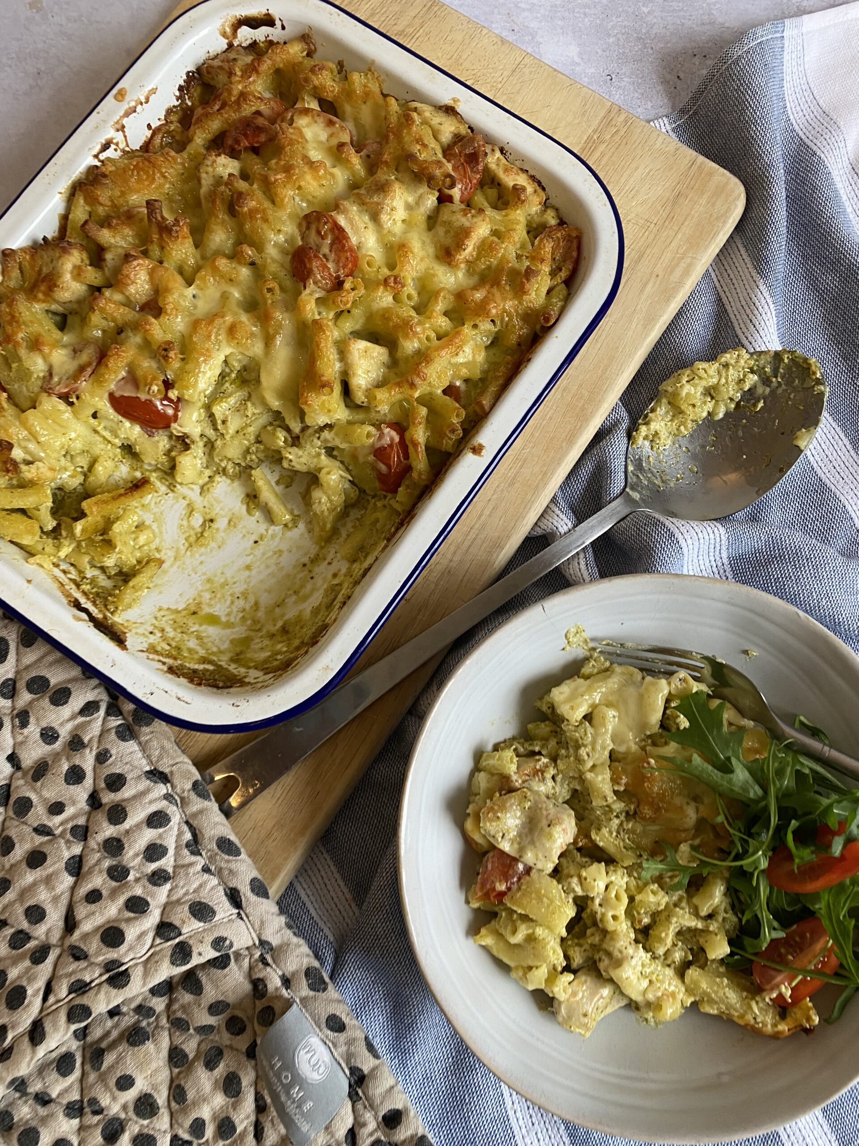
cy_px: 573
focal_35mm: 26
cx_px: 430
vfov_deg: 67.3
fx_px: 860
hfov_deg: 53.1
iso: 125
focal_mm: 4.25
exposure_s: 1/50
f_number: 1.8
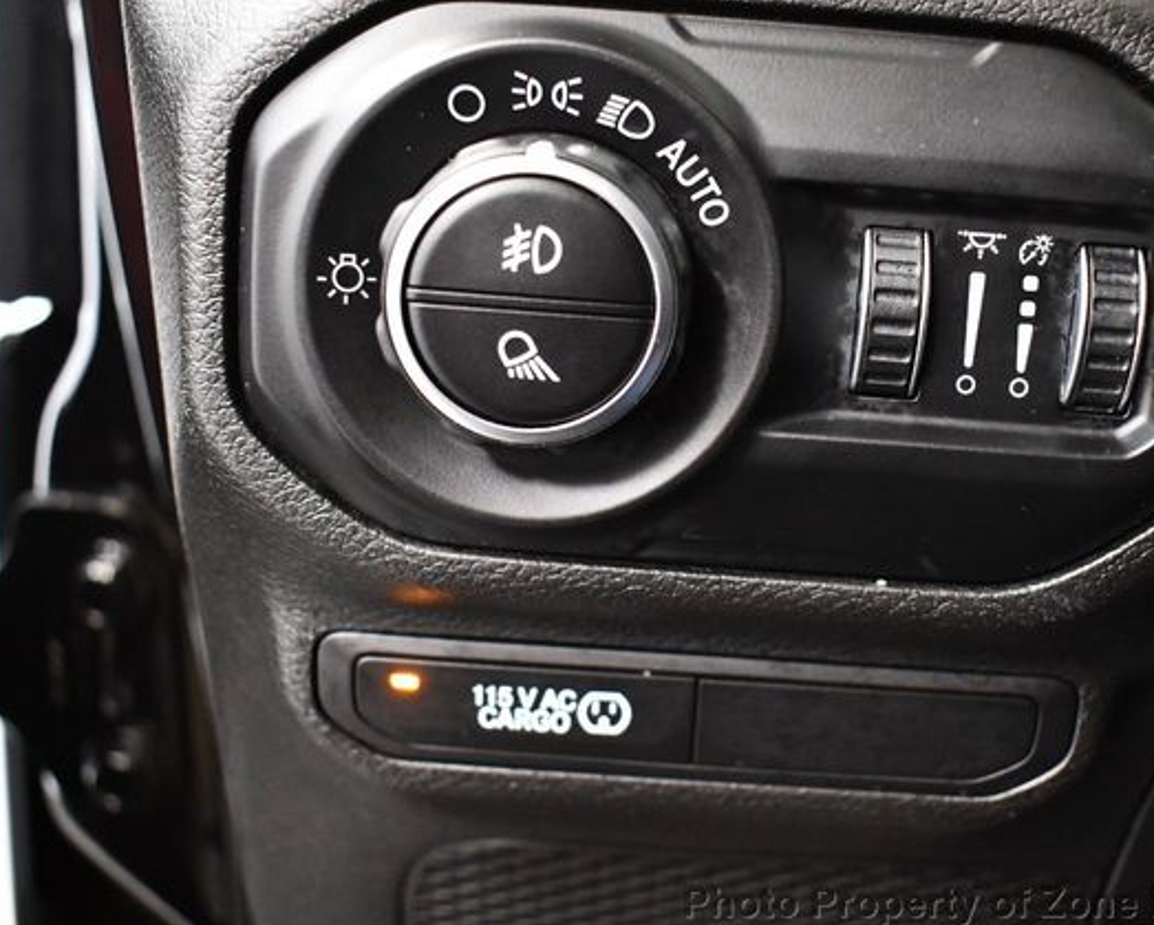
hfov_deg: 40.2
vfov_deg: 32.8
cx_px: 651
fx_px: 1572
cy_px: 471
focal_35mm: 46
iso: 5600
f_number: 3.5
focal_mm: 20
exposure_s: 1/60
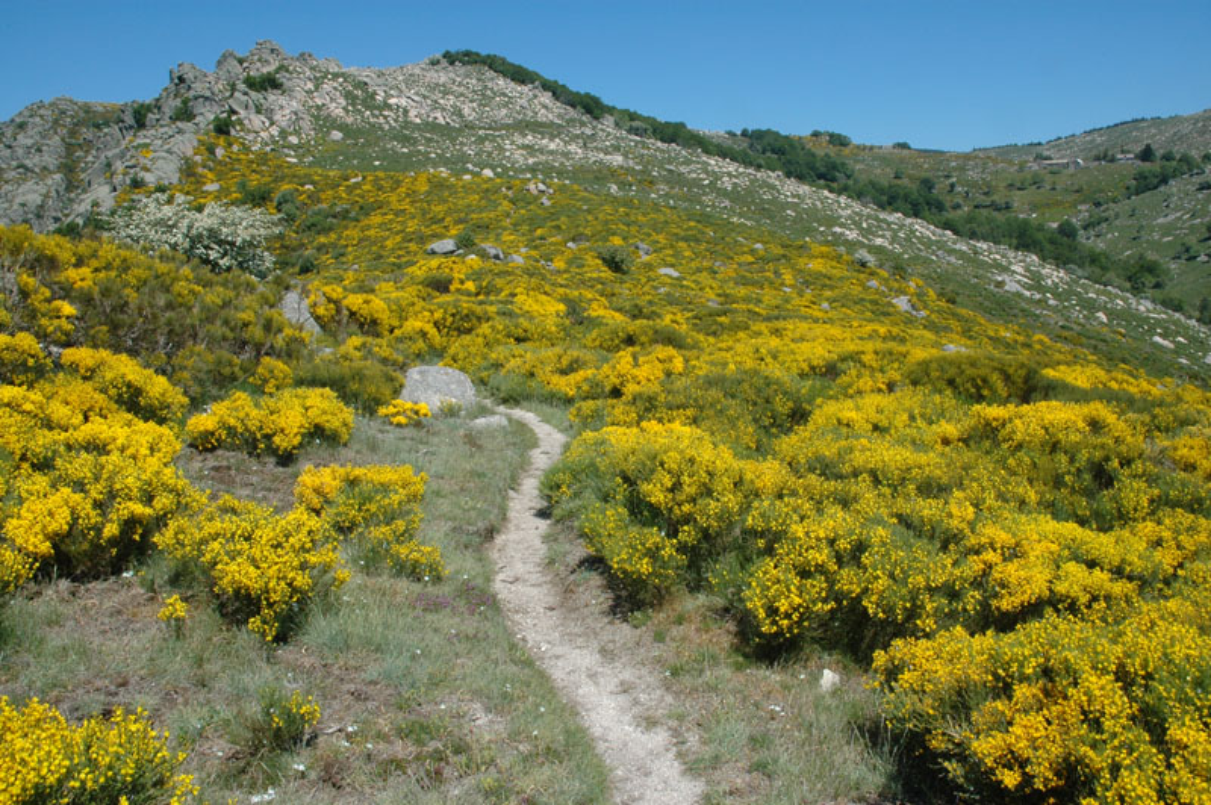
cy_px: 402
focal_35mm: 27
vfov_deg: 47.9
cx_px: 606
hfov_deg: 67.4
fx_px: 907
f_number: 20
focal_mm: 18
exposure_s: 1/50
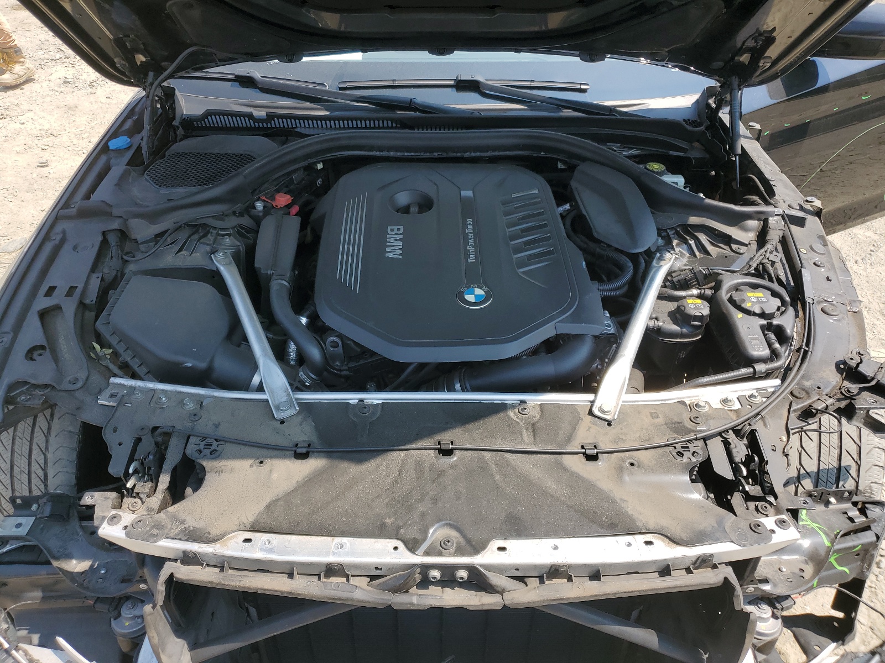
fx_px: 665
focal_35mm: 26
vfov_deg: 53.1
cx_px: 442
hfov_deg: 67.3
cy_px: 332
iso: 50
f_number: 1.5
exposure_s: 1/1250
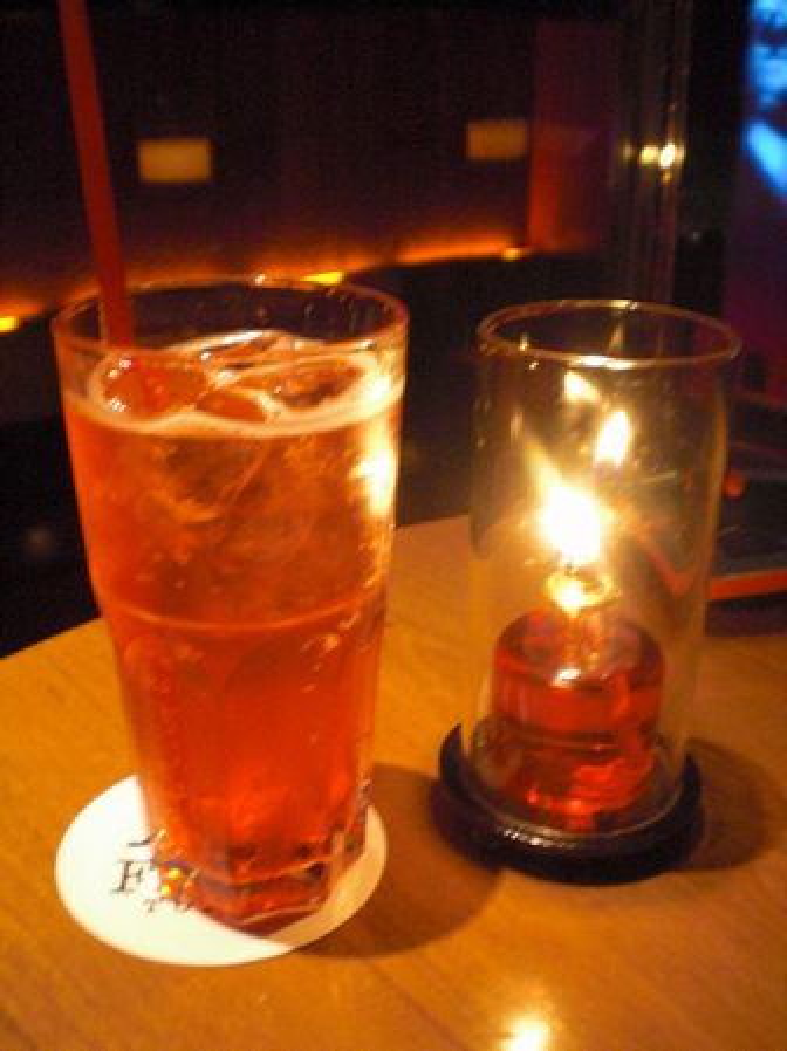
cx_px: 394
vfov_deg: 49.0
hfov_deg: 37.7
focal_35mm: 38
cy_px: 526
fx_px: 1154
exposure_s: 1/13
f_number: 3.1
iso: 800
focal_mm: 6.3
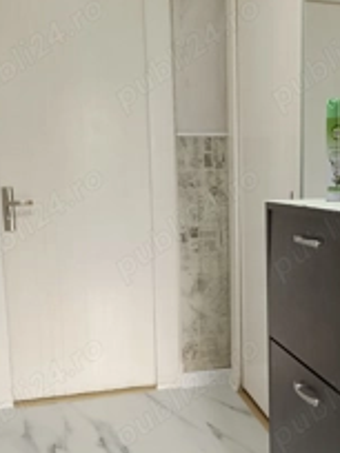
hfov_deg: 30.2
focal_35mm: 47
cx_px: 264
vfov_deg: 40.3
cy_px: 260
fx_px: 616
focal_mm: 5.59
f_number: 1.88
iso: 951
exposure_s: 1/25
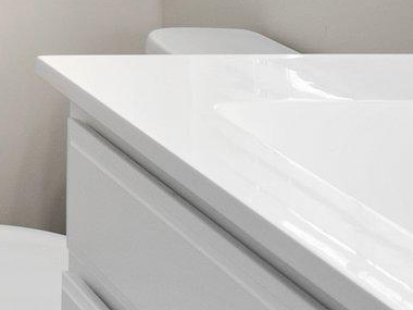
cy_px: -304
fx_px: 990
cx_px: -409
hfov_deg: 17.3
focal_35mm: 83
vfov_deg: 14.7
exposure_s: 1/15
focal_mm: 16
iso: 320
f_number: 8
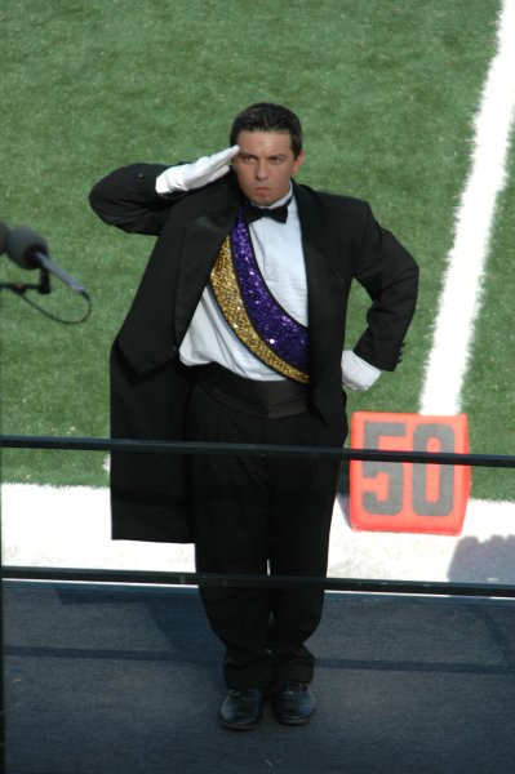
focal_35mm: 600
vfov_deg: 3.4
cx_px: 258
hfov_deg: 2.3
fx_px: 12896
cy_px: 387
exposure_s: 1/640
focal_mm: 400
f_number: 5.6
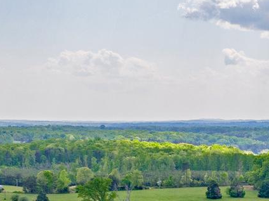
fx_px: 900
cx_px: 341
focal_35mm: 116
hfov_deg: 16.2
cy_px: 332
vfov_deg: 12.0
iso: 100
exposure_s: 1/500
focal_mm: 12.29
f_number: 5.6
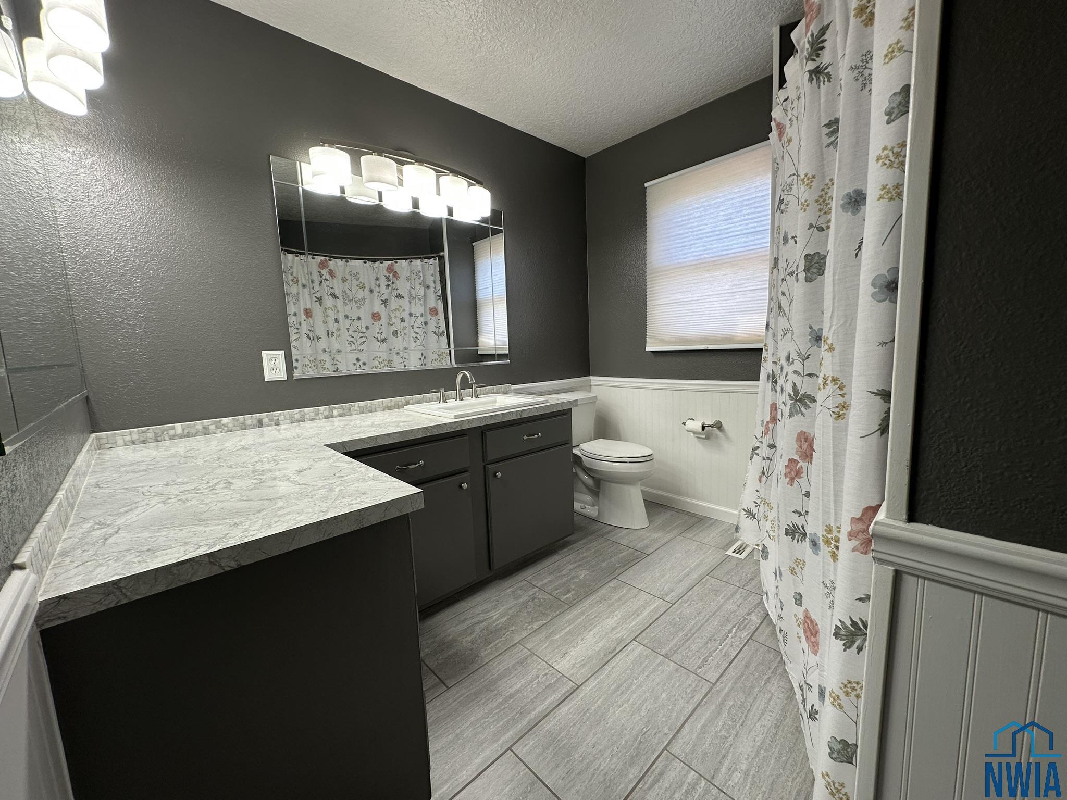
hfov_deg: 102.1
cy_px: 400
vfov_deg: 85.7
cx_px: 534
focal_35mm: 14
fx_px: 432
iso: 64
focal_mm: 2.22
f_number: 2.2
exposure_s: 1/120
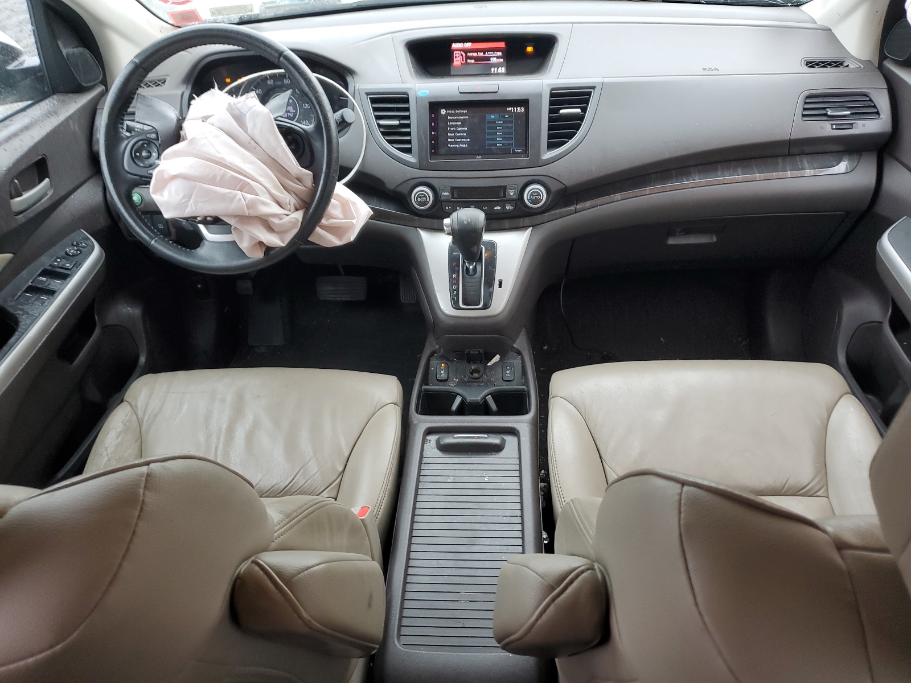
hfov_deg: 67.3
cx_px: 456
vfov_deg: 53.1
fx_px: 684
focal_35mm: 26
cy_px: 342
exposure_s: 1/60.2
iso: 60
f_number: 1.5
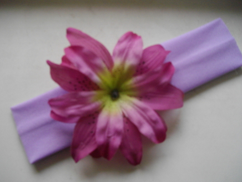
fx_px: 231
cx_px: 118
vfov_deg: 43.0
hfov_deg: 55.3
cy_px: 92
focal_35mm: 33
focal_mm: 5.7
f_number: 2.9
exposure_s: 1/80
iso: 200
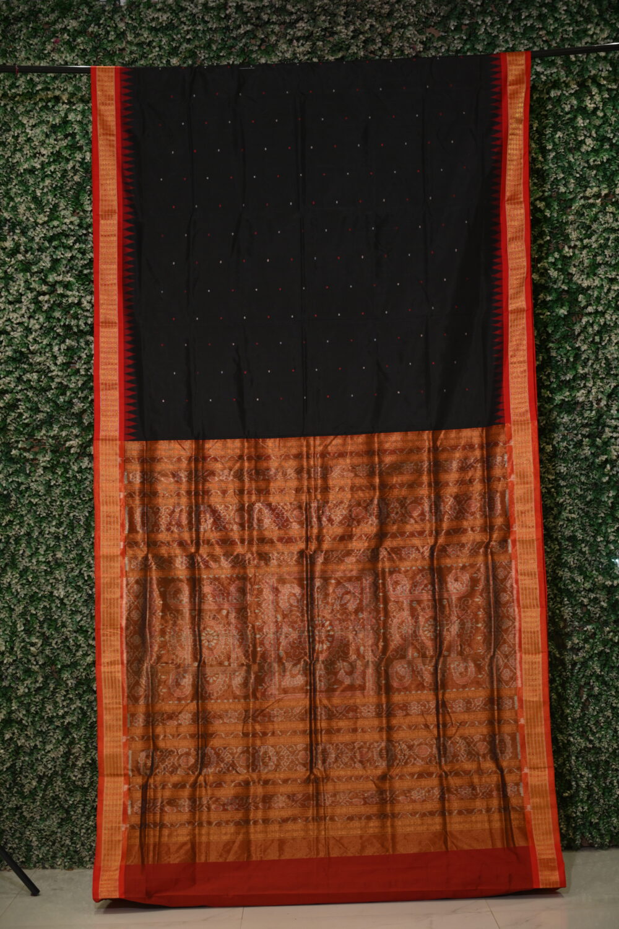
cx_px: 310
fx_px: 1496
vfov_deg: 34.5
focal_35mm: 58
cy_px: 464
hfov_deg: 23.4
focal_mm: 58
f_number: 4
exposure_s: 1/125
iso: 250
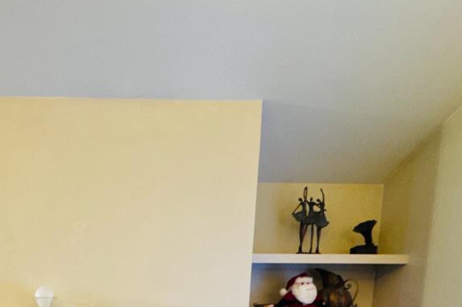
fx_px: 487
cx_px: 64
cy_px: 396
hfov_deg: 46.7
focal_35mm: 38
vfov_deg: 28.8
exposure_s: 1/60
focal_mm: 2.22
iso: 1250
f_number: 2.2
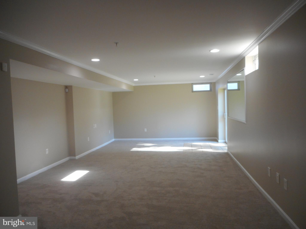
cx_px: 153
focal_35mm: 25
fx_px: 221
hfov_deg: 69.4
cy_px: 114
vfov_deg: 54.9
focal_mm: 4.5
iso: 180
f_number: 3.7
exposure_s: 1/30
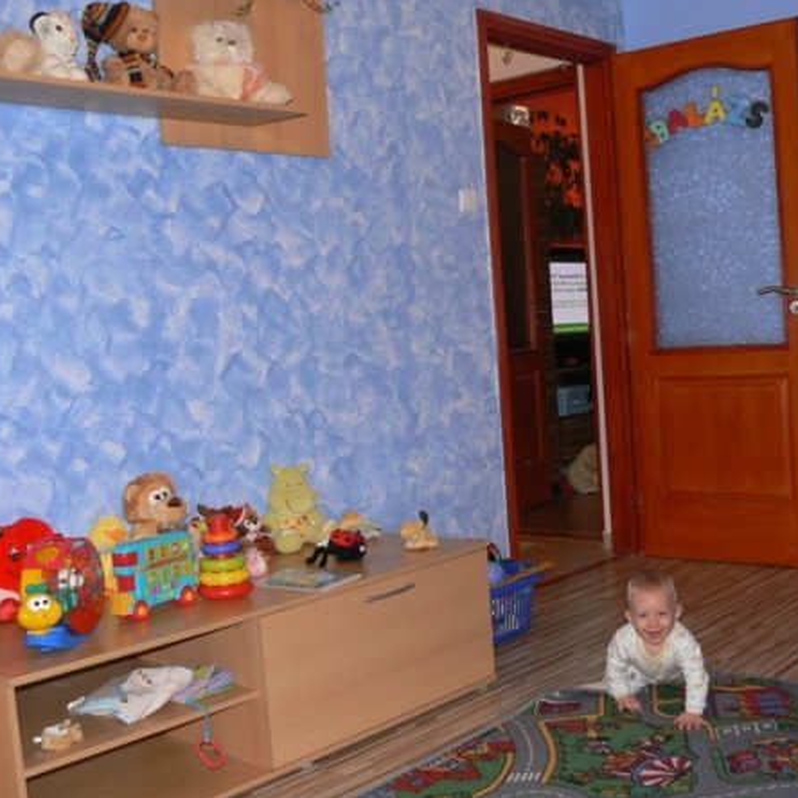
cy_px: 401
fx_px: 1122
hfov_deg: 39.1
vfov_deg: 39.2
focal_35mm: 43
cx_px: 437
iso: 100
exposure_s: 1/30
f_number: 2.8
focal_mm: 6
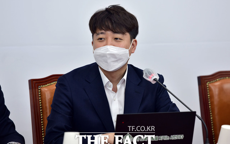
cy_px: 76
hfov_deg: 11.7
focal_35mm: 179
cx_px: 115
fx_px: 1122
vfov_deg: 7.3
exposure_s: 1/250
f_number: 4
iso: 900
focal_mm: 175
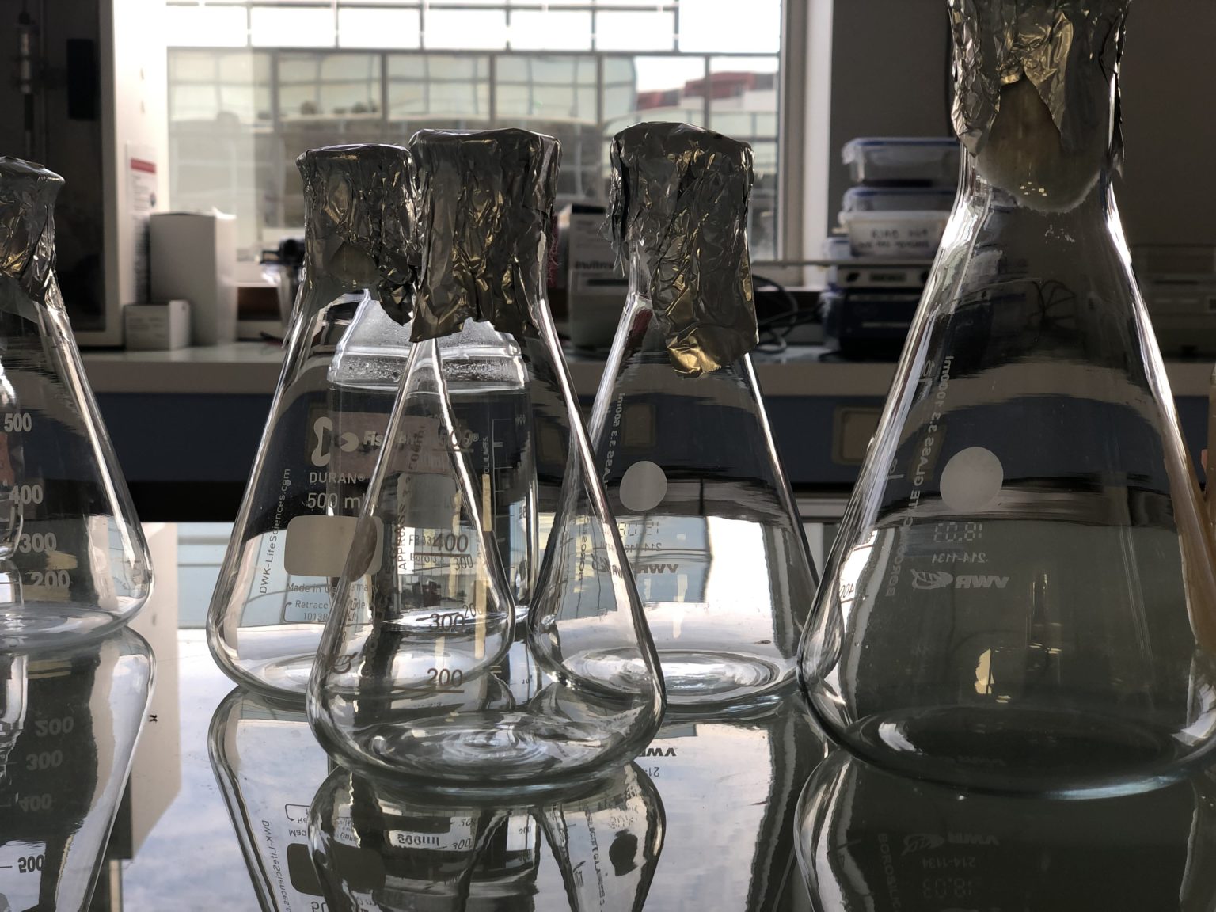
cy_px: 456
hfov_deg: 36.8
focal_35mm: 52
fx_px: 1827
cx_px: 608
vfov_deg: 28.0
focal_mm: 6
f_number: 2.4
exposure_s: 1/50
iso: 32
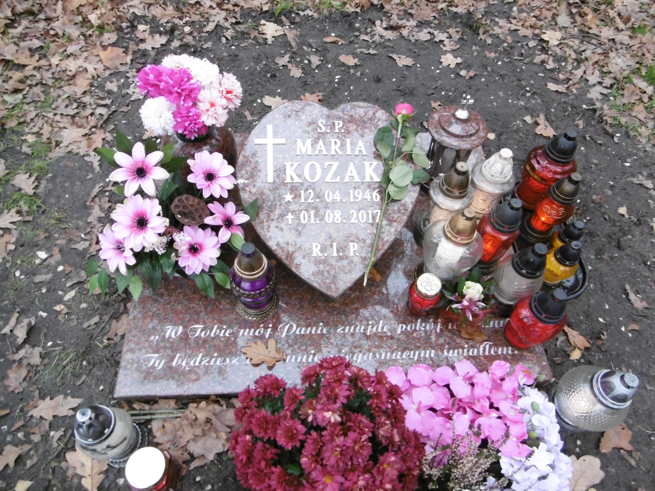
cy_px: 246
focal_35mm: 24
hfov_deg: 71.6
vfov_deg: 56.8
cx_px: 328
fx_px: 454
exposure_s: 1/60
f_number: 3.1
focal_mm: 4.3
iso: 250
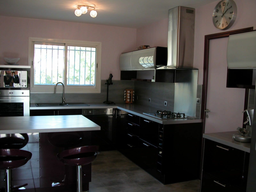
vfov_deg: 40.7
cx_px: 128
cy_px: 96
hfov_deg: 52.6
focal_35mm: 35
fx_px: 259
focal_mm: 8.9
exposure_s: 1/43.4
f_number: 2.8
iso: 100
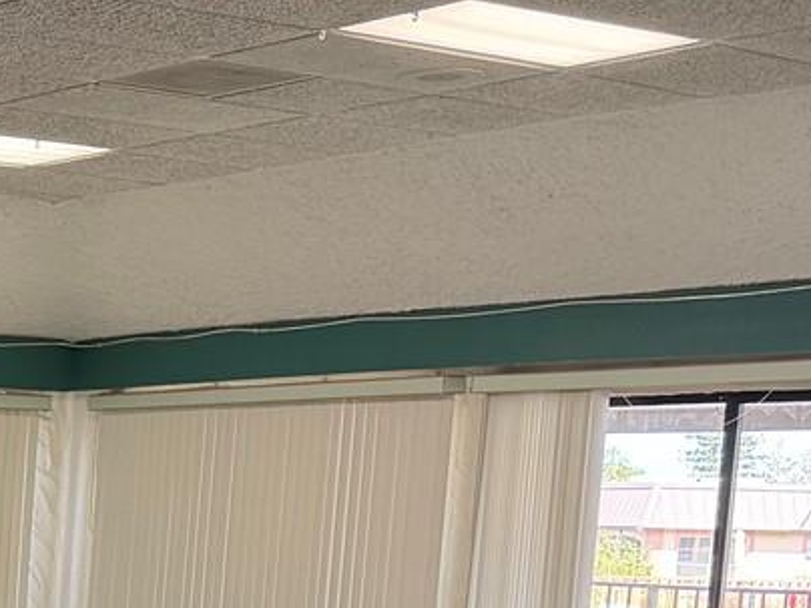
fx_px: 2226
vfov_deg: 14.7
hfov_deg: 18.3
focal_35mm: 95
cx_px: -412
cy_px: 835
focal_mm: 6.76
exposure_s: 1/120
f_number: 1.78
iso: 320
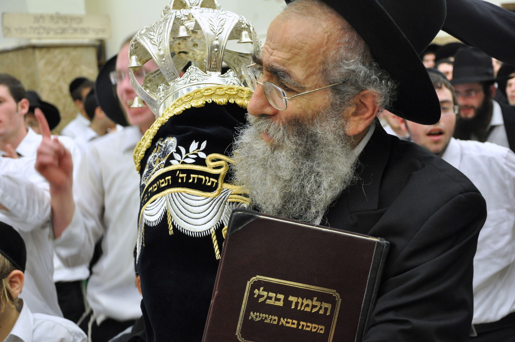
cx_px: 258
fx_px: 900
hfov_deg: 31.9
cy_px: 171
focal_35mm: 63
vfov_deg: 21.5
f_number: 5
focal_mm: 42
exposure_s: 1/100
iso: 800
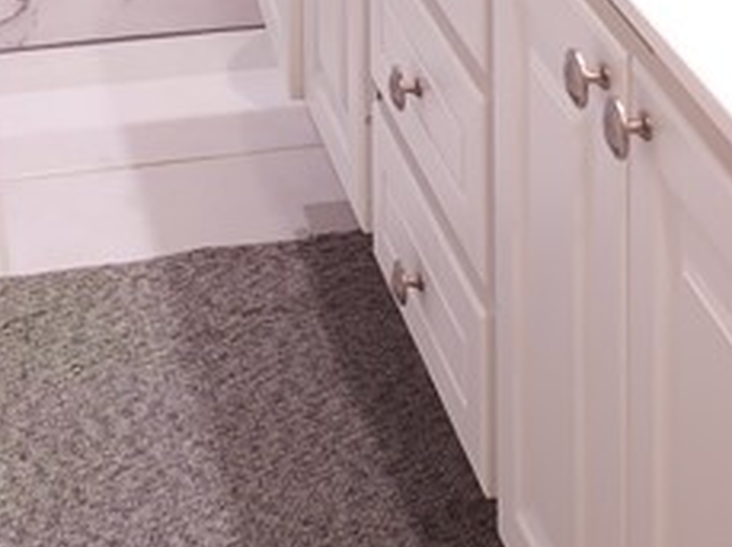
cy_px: -624
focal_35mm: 103
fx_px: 2175
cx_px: 227
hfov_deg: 19.0
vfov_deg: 12.3
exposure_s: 1/30
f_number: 1.8
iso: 80
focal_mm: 6.4
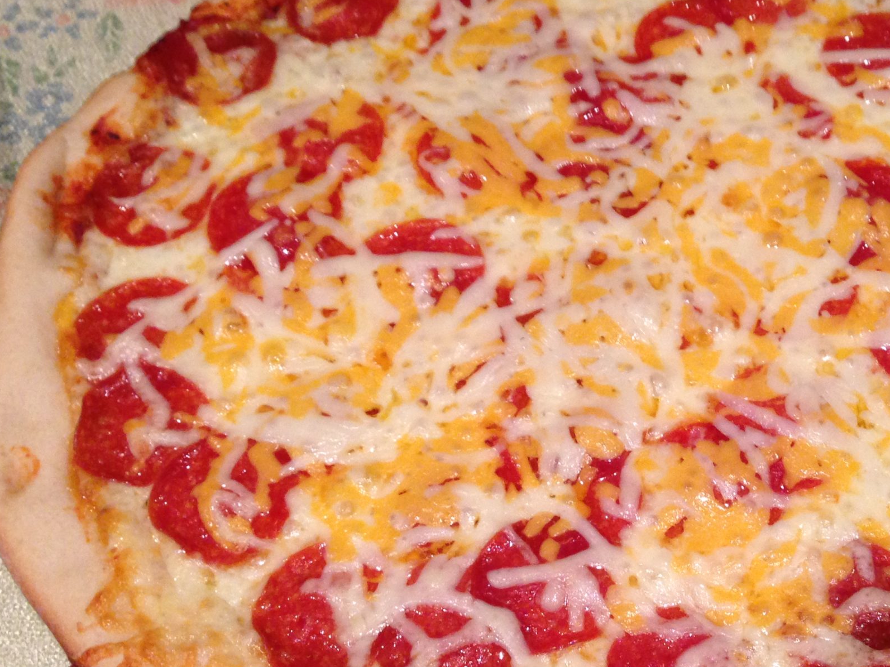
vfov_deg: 27.5
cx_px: 609
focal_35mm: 53
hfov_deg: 35.7
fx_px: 1362
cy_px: 378
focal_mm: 4.13
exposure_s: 1/20
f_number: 2.4
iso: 200
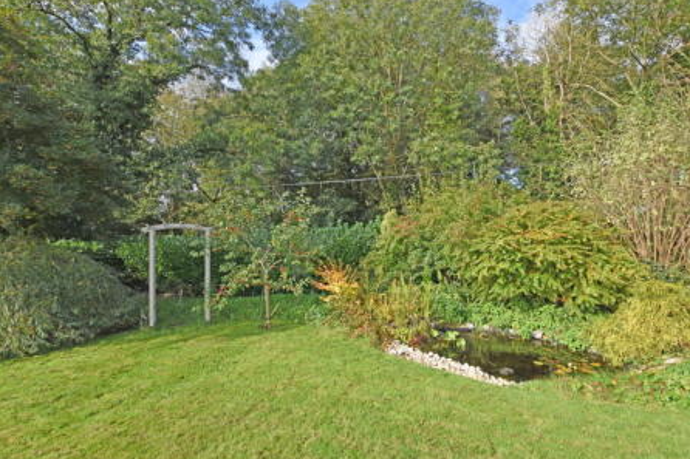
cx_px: 367
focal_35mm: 16
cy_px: 237
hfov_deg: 96.6
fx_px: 307
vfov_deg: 73.7
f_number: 7.1
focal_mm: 10
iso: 200
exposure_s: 1/250
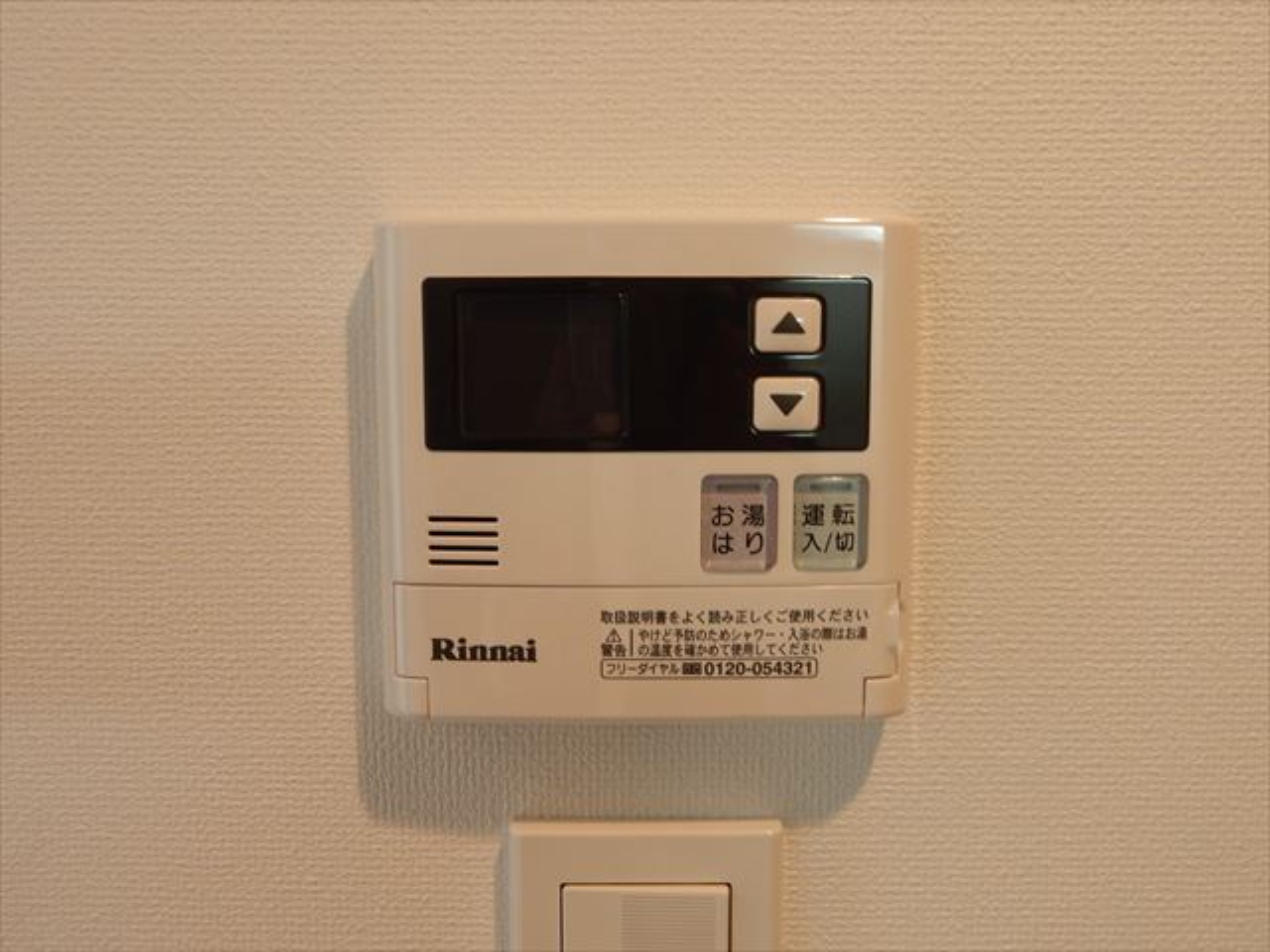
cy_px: 476
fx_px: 1101
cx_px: 635
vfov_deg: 46.8
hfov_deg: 60.0
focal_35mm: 30
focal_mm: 5.4
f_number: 4
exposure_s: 1/30
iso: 280
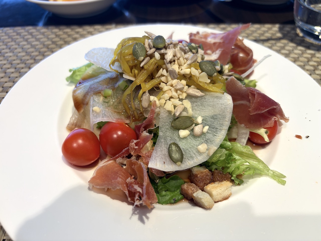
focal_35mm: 26
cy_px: 120
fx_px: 241
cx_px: 160
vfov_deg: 53.1
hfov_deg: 67.3
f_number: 1.6
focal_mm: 5.96
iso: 50
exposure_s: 1/100
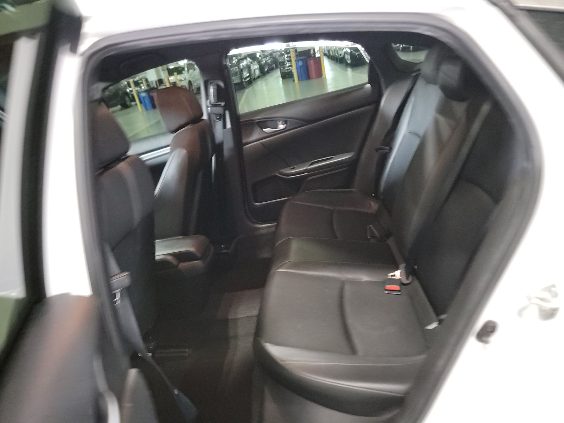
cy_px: 212
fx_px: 391
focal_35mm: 24
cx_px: 282
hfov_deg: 71.6
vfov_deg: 56.8
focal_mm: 6.7
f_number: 1.8
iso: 2653
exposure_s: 1/14
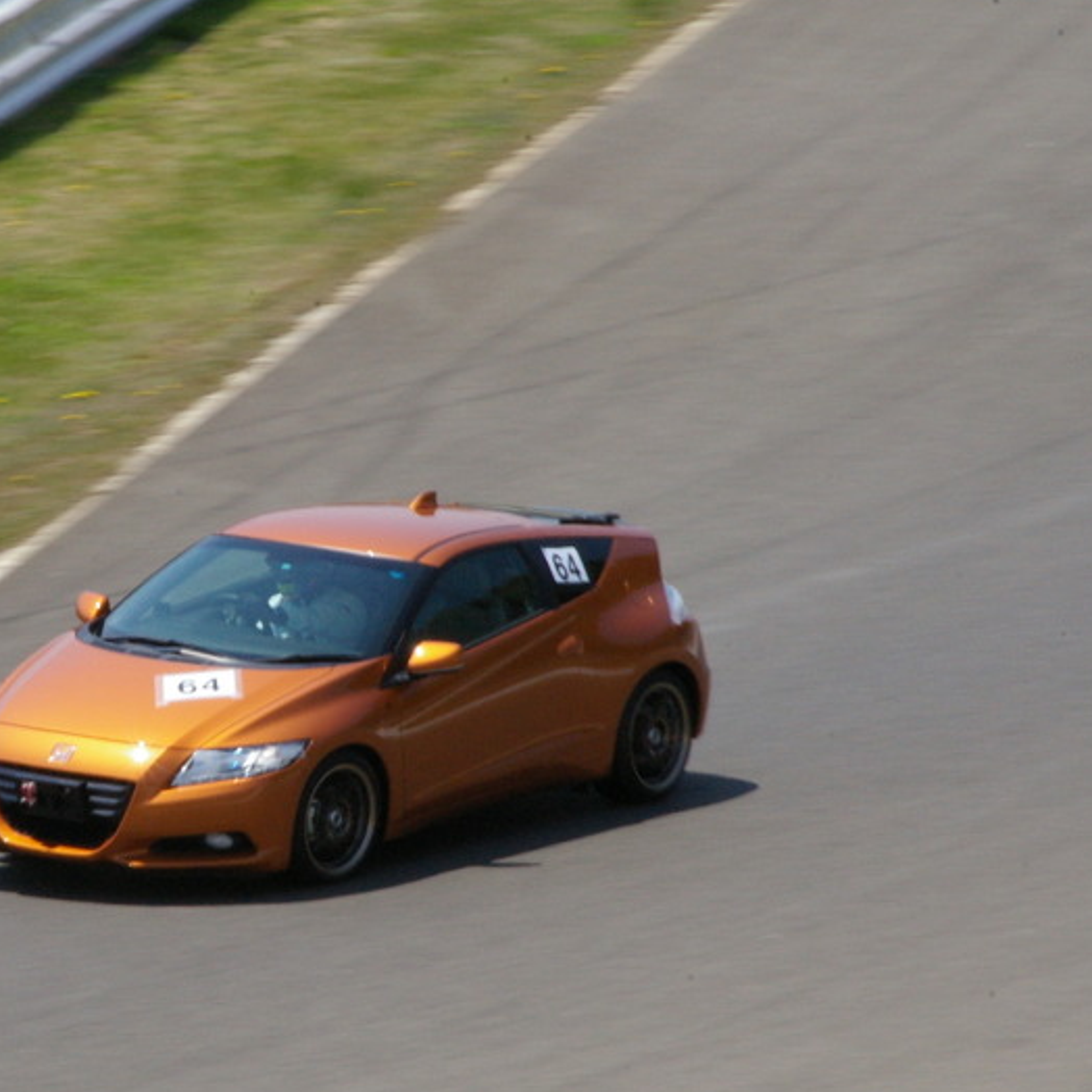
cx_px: 183
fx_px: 12700
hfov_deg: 4.9
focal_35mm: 356
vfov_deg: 4.9
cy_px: 646
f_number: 38
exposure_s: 1/90
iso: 800
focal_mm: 143
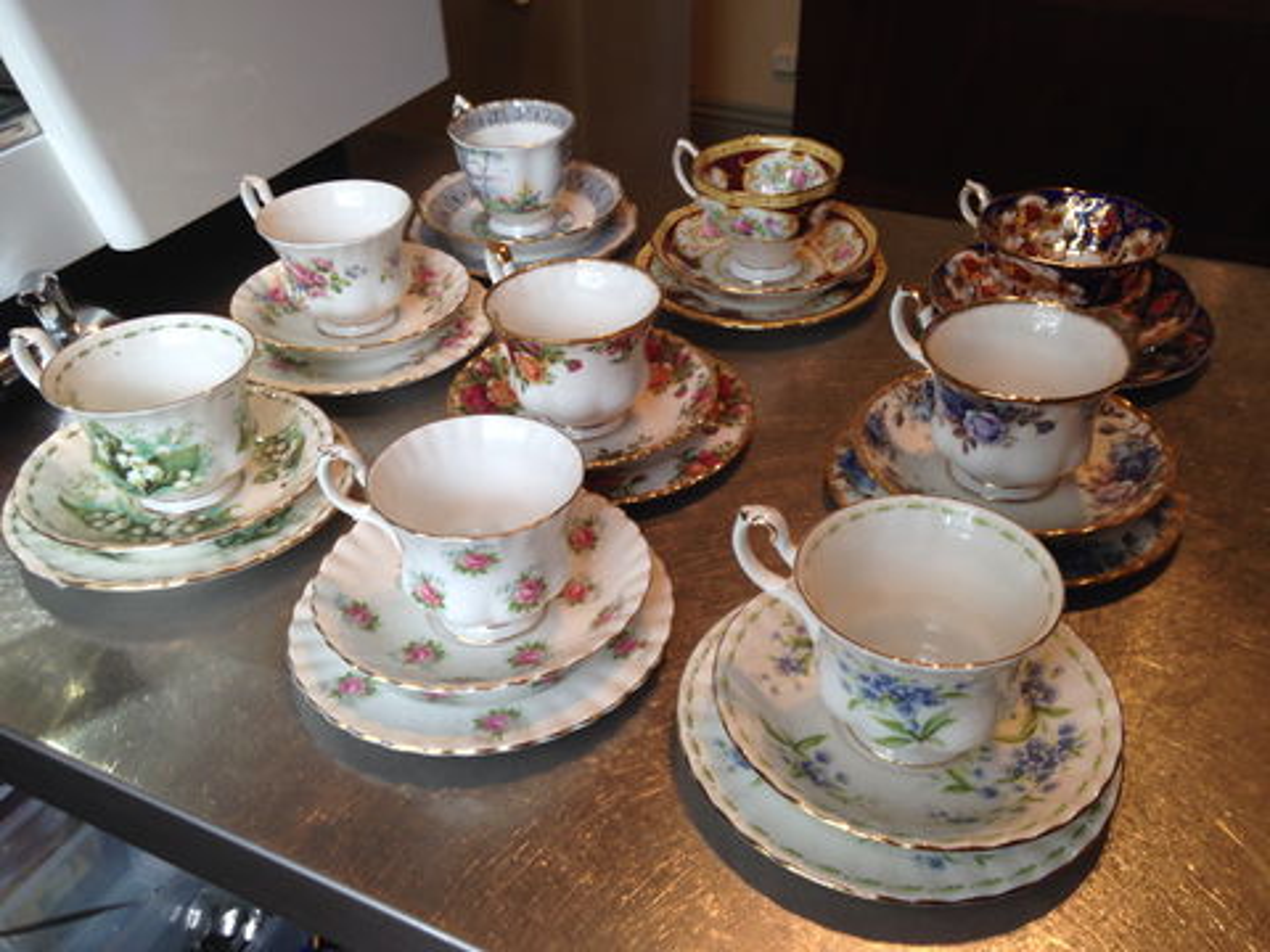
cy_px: 476
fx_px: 1211
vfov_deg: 42.9
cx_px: 635
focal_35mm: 33
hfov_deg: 55.4
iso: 64
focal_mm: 4.12
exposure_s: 1/30
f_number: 2.4
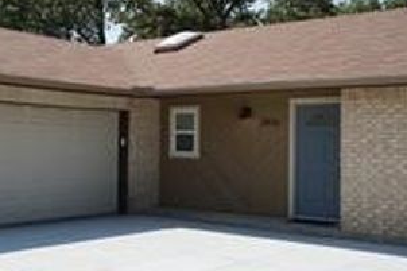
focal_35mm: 53
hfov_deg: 37.1
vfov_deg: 25.5
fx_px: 599
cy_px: 129
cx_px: 132
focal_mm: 32
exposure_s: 1/250
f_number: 11
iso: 160
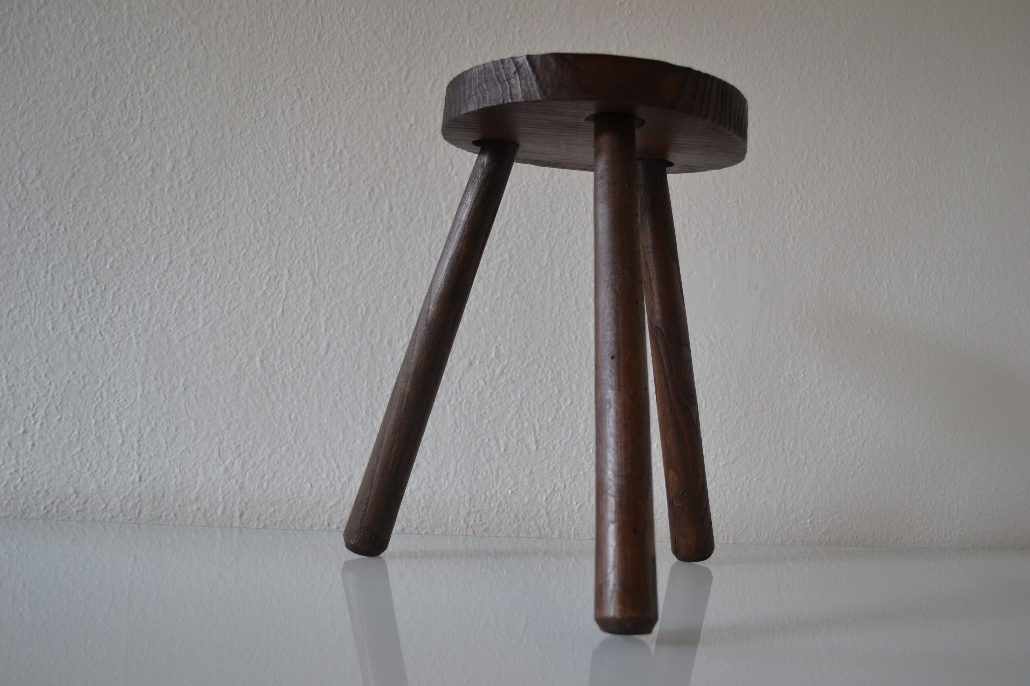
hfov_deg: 57.2
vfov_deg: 40.0
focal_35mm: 33
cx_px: 515
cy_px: 343
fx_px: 944
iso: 400
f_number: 4
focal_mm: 22
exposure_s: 1/50
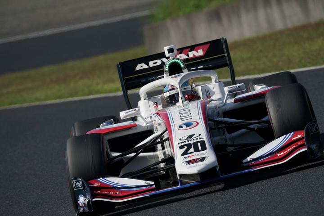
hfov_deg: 3.4
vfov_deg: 2.3
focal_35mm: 600
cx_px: 162
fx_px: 5400
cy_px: 108
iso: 200
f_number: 10
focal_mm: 600
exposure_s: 1/640
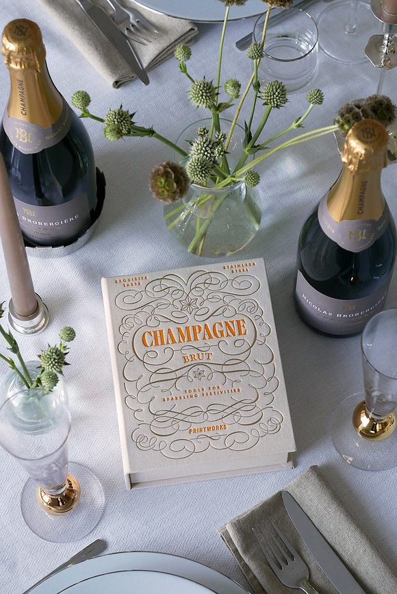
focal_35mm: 96
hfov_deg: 14.3
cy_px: 297
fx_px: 1584
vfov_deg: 21.2
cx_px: 198
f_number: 2.8
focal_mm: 34
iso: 320
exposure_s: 1/125
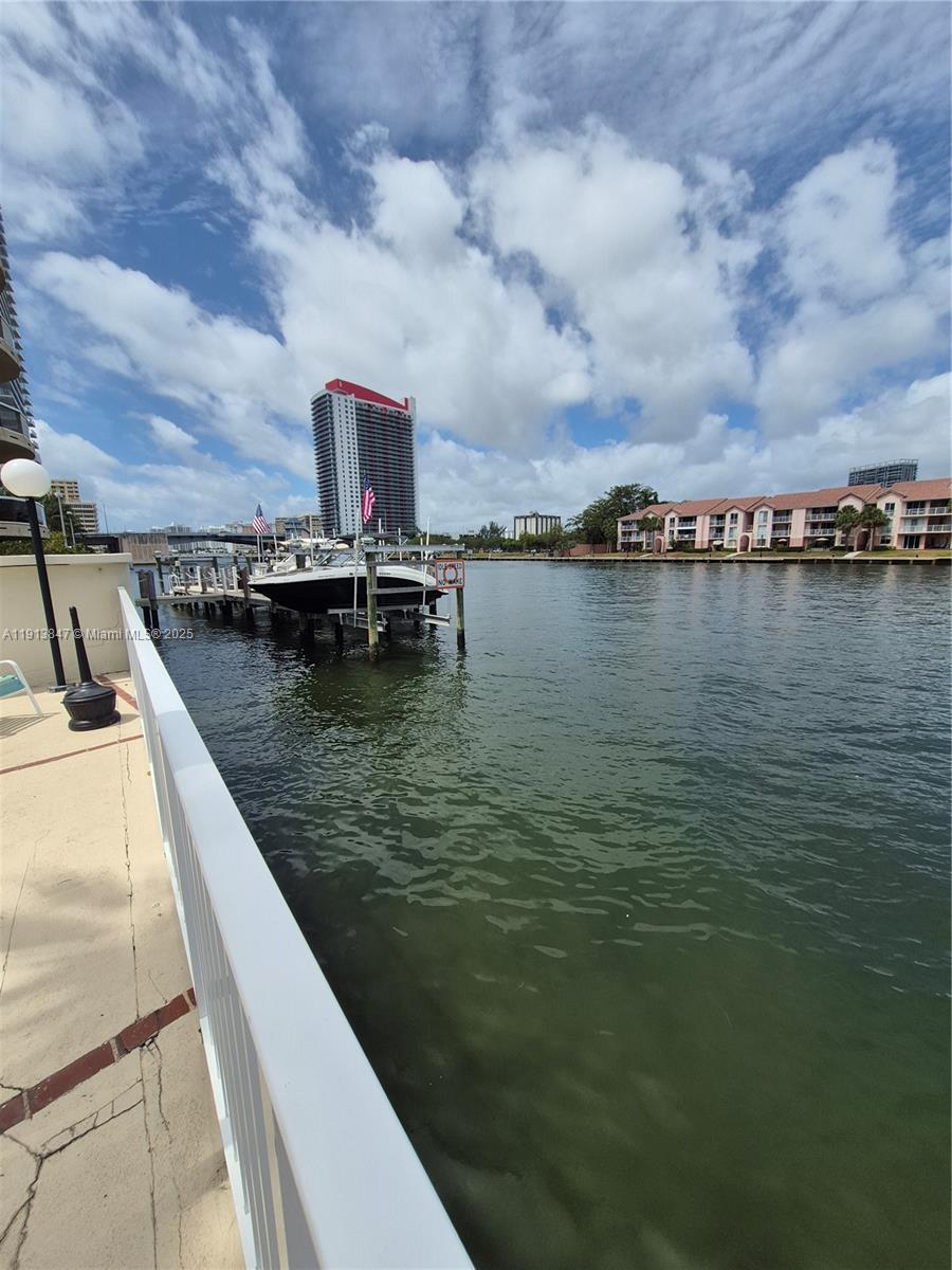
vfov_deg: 106.2
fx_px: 477
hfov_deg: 89.9
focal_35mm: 13
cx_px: 476
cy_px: 635
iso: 50
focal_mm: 1.74
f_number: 2.2
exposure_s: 1/3680
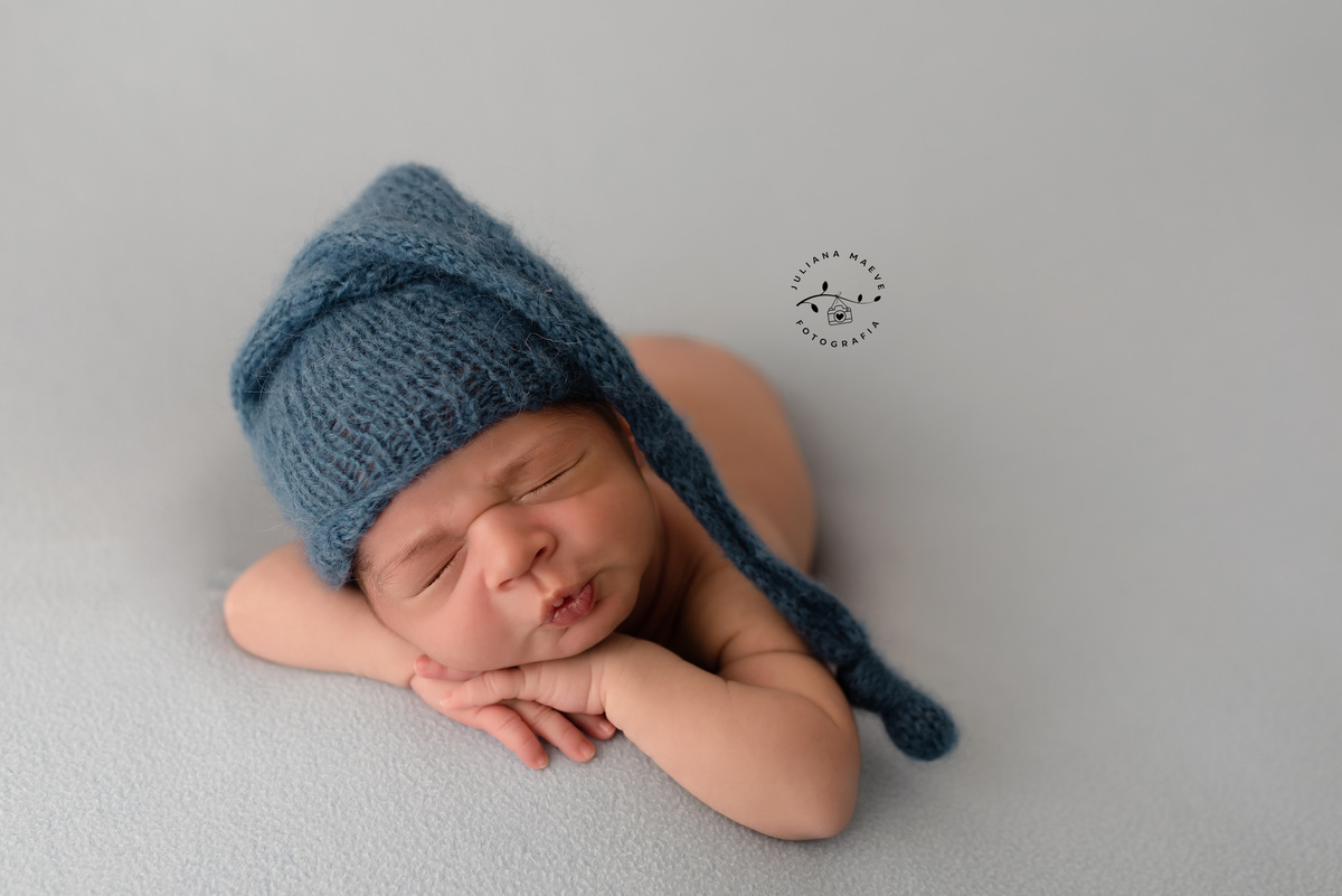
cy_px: 448
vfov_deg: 37.9
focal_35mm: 35
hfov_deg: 54.4
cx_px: 671
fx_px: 1305
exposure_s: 1/160
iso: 125
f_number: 2.8
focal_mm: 35
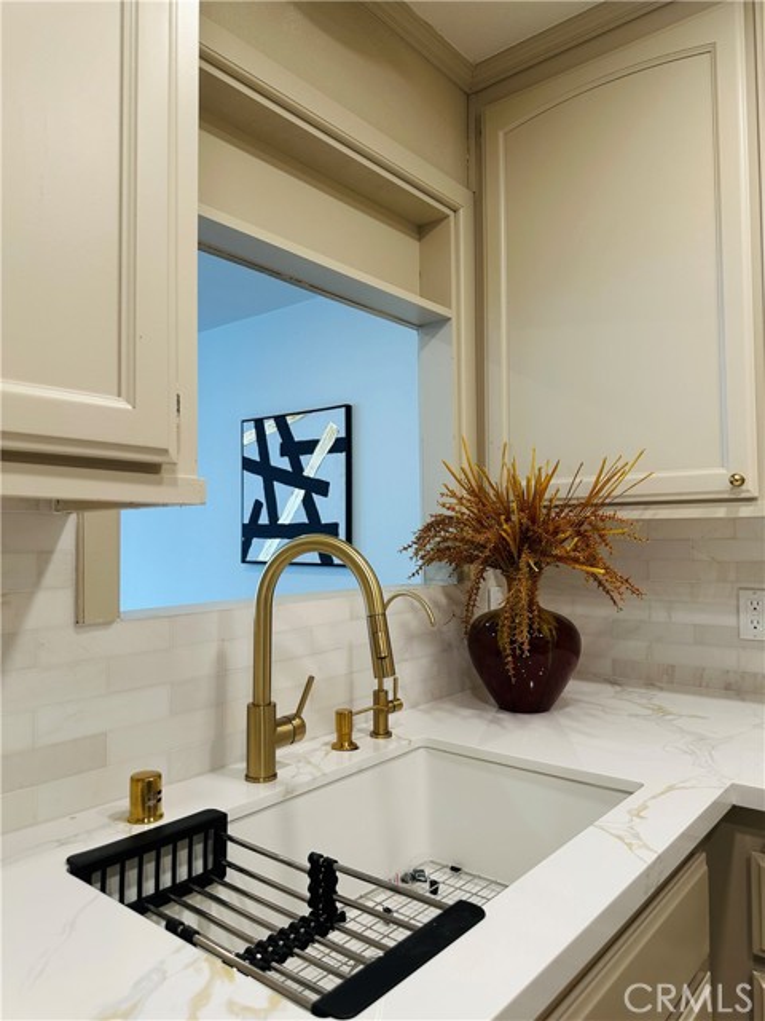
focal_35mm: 24
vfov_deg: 71.6
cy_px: 510
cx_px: 382
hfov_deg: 56.8
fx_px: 707
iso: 125
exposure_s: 1/120
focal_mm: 6.86
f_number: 1.78
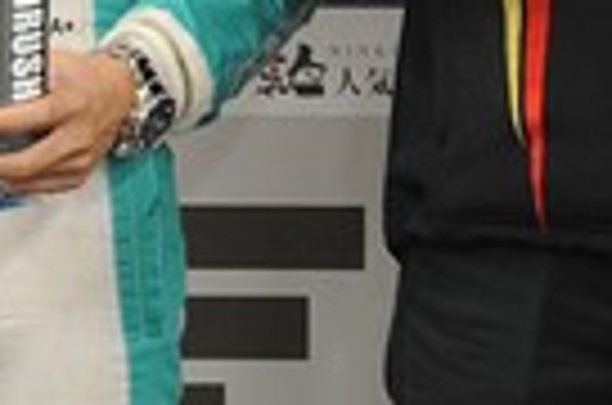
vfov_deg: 7.0
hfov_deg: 10.3
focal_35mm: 191
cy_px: -270
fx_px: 3239
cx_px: 1022
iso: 1600
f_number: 5.6
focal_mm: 36
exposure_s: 1/60
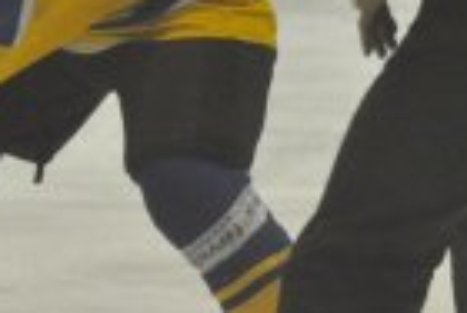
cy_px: 88
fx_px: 5343
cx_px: -220
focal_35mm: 411
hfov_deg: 5.0
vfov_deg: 3.4
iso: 1100
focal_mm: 70
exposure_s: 1/500
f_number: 2.8
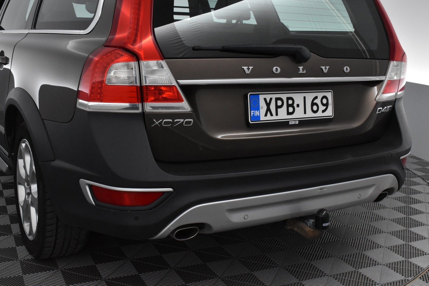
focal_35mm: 44
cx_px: 214
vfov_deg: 30.9
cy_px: 143
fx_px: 518
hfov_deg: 45.0
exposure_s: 1/200
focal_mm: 29
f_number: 7.1
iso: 3200
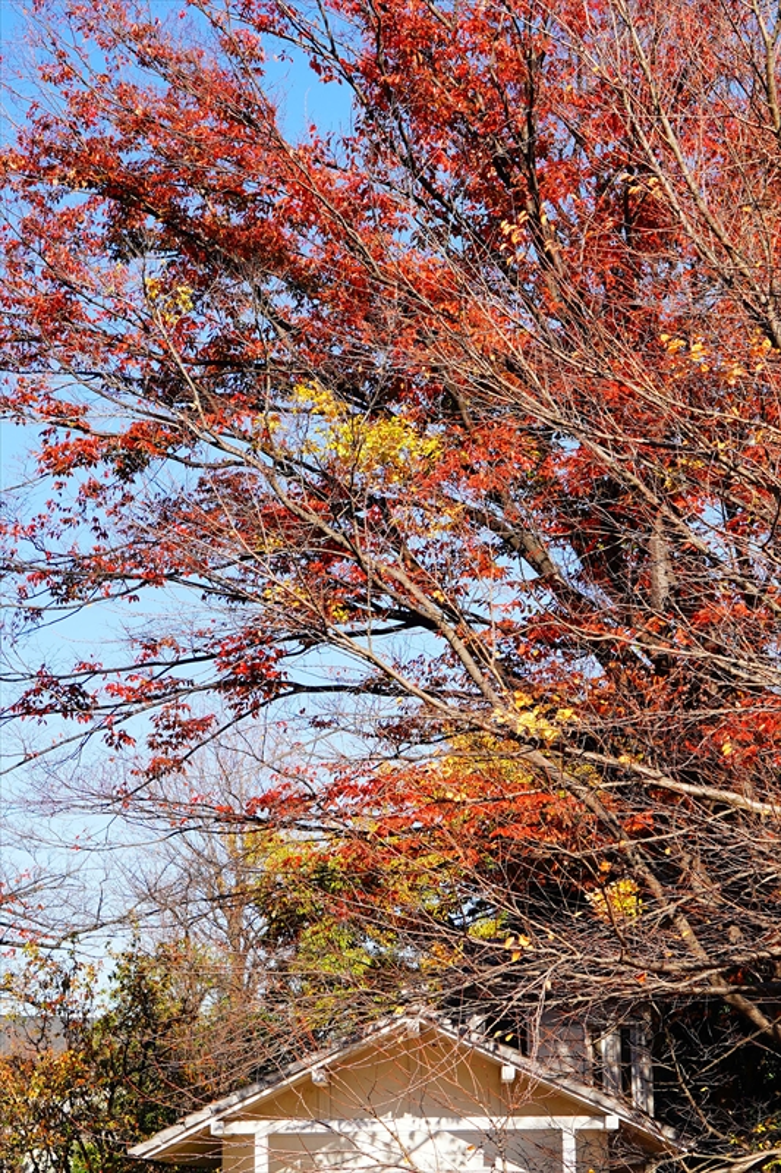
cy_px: 586
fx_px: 2572
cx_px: 390
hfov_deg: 17.3
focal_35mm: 79
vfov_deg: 25.7
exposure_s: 1/200
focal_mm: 53
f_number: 8
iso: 100
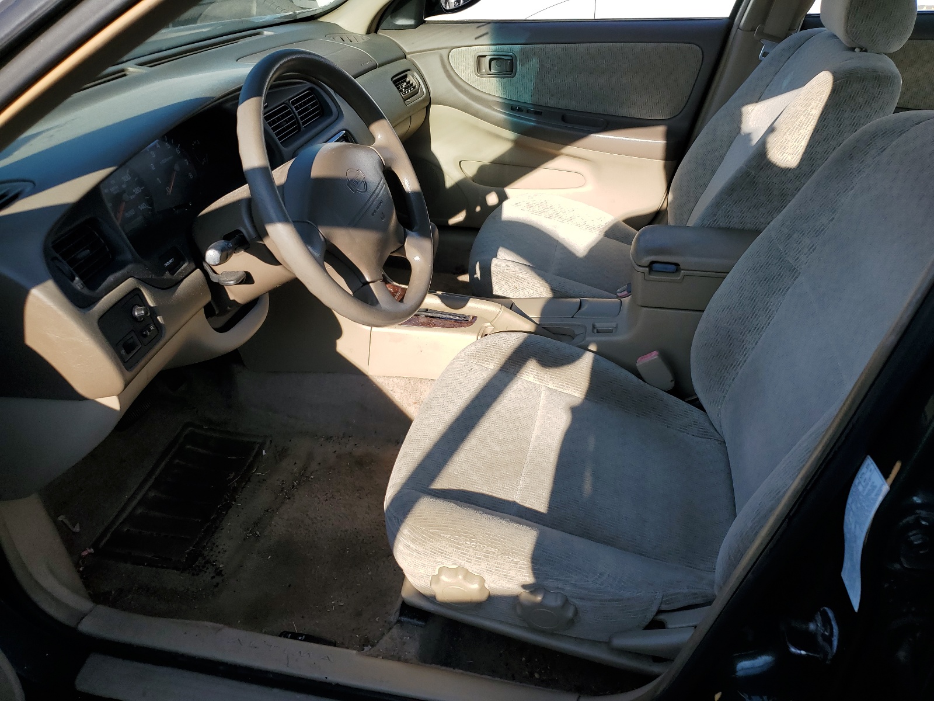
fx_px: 702
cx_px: 467
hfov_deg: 67.3
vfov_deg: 53.1
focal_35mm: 26
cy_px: 350
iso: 50
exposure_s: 1/1667
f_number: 1.5
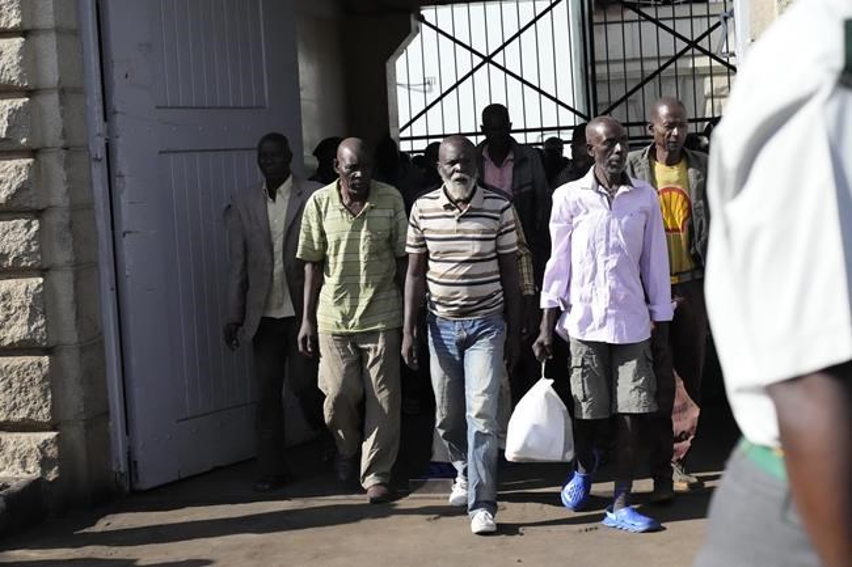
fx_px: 1656
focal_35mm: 70
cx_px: 426
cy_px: 284
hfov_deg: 28.9
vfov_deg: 19.4
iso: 12800
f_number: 5.6
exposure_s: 1/32000
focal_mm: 70
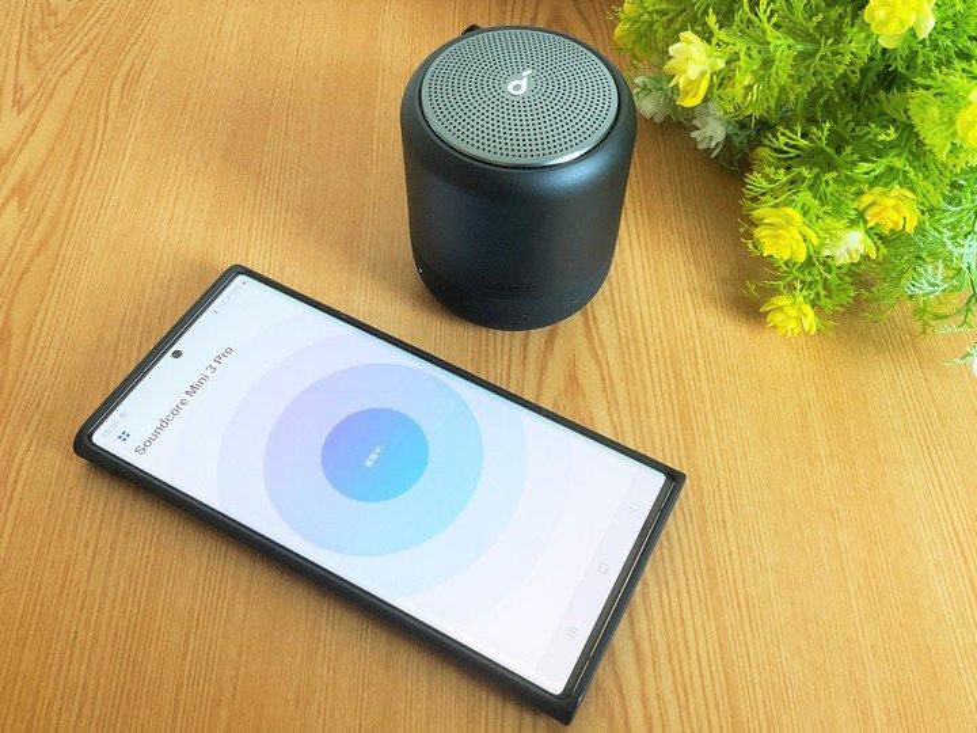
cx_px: 488
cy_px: 366
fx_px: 818
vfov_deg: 48.2
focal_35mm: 29
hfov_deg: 61.7
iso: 64
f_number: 1.8
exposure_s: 1/60
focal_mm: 3
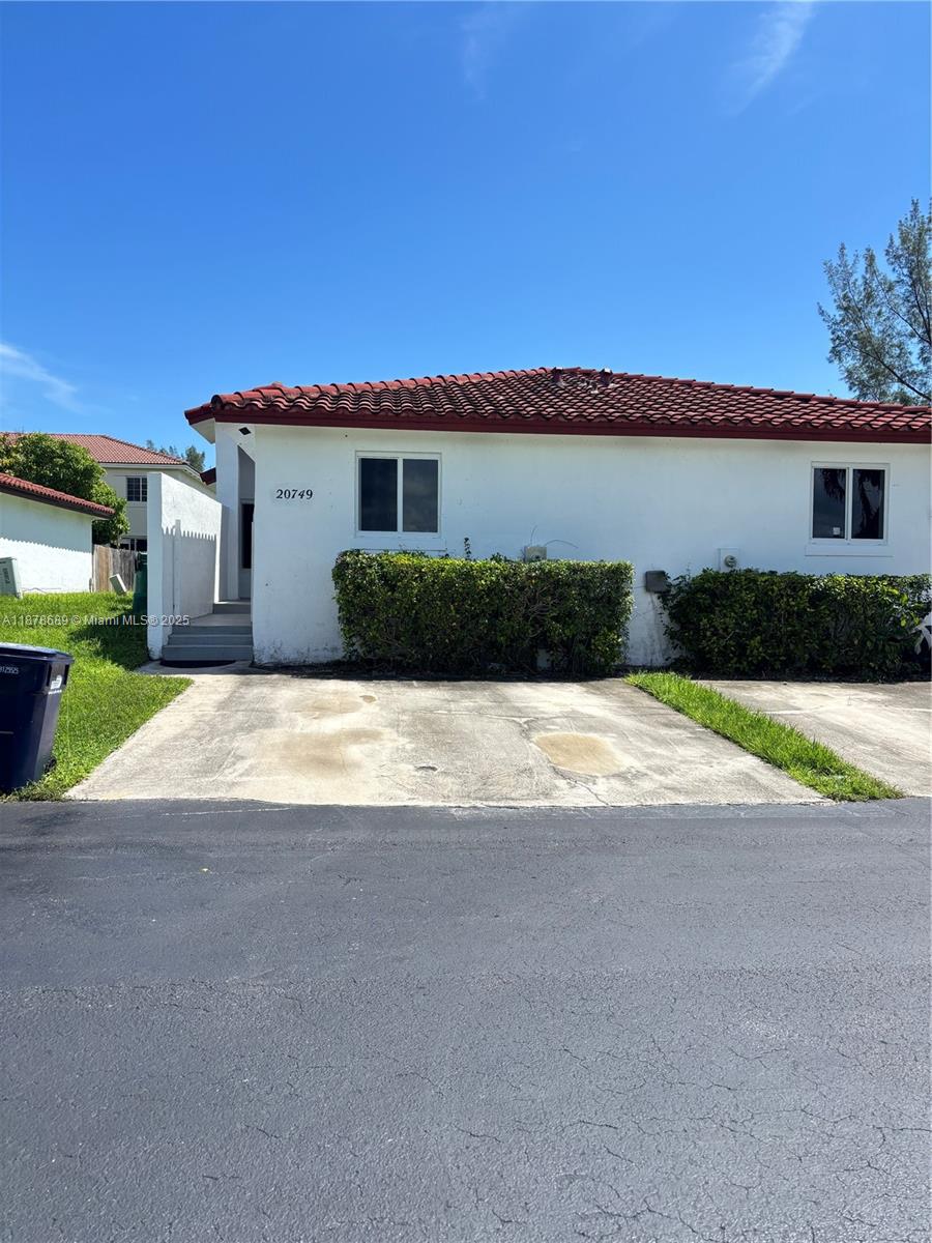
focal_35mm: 26
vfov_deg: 67.3
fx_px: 933
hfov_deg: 53.1
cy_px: 622
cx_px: 466
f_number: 1.6
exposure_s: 1/2193
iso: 50
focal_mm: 5.96
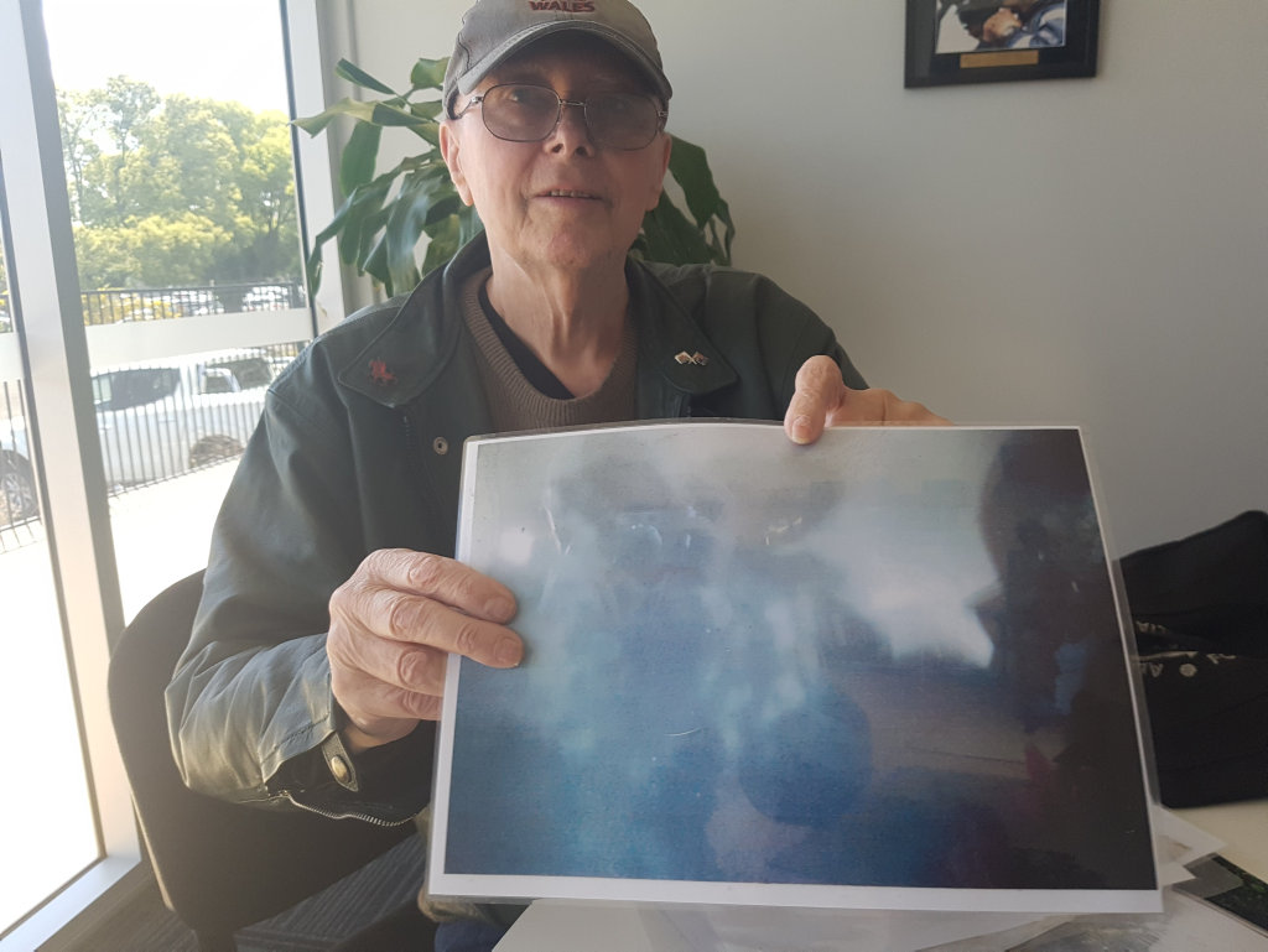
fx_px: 953
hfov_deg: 67.3
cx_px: 634
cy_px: 476
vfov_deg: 53.1
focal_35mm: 26
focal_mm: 4.2
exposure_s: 1/50
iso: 100
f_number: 1.7
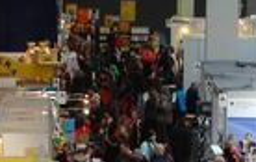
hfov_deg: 7.7
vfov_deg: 4.8
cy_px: 315
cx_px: 174
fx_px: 1895
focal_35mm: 271
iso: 400
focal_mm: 48
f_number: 5.6
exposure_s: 1/40
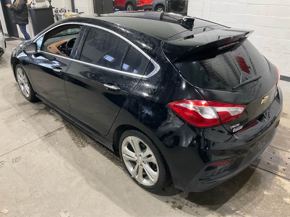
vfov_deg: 48.2
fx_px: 243
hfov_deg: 61.7
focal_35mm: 29
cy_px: 108
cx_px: 145
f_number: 1.8
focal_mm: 3
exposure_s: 1/60
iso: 200
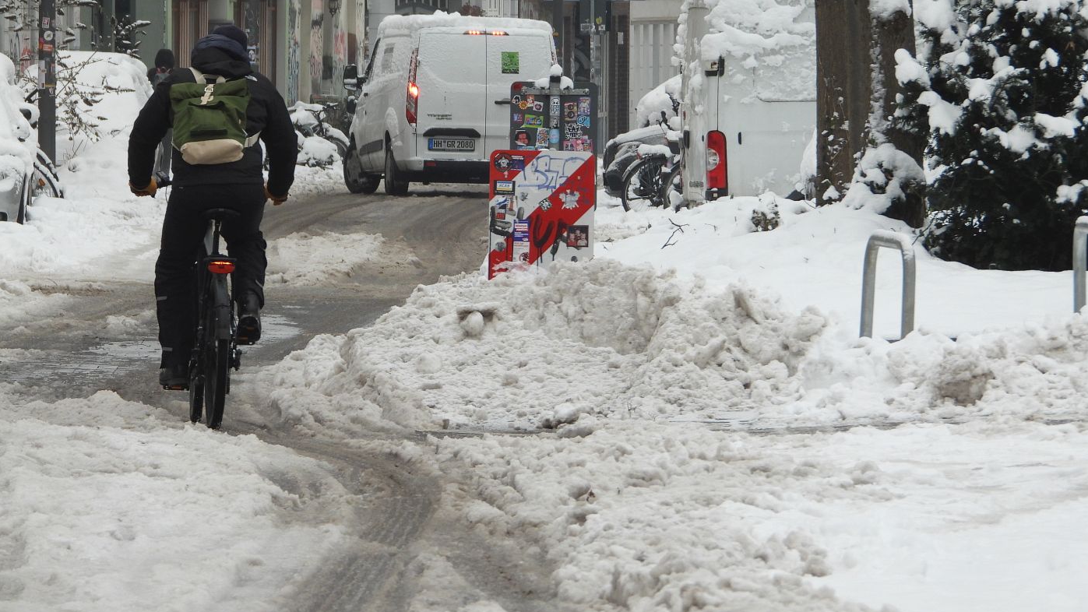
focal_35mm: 404
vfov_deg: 3.0
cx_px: 544
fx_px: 11656
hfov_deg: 5.3
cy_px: 246
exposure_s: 1/125
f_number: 5
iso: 160
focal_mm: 66.5
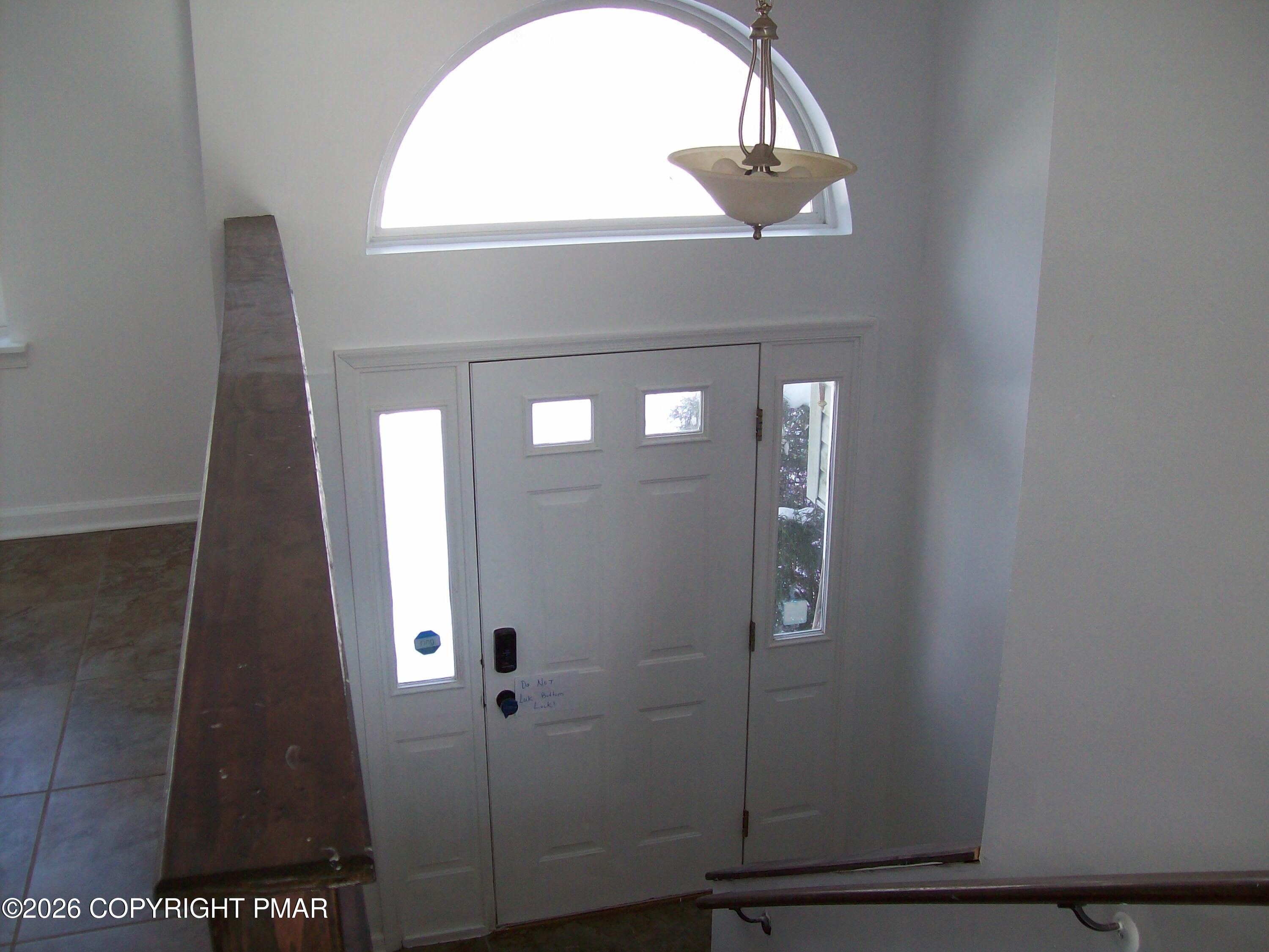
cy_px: 476
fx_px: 1320
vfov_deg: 39.7
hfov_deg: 51.4
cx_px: 634
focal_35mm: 36
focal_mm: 6
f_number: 2.7
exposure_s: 1/140
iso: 80
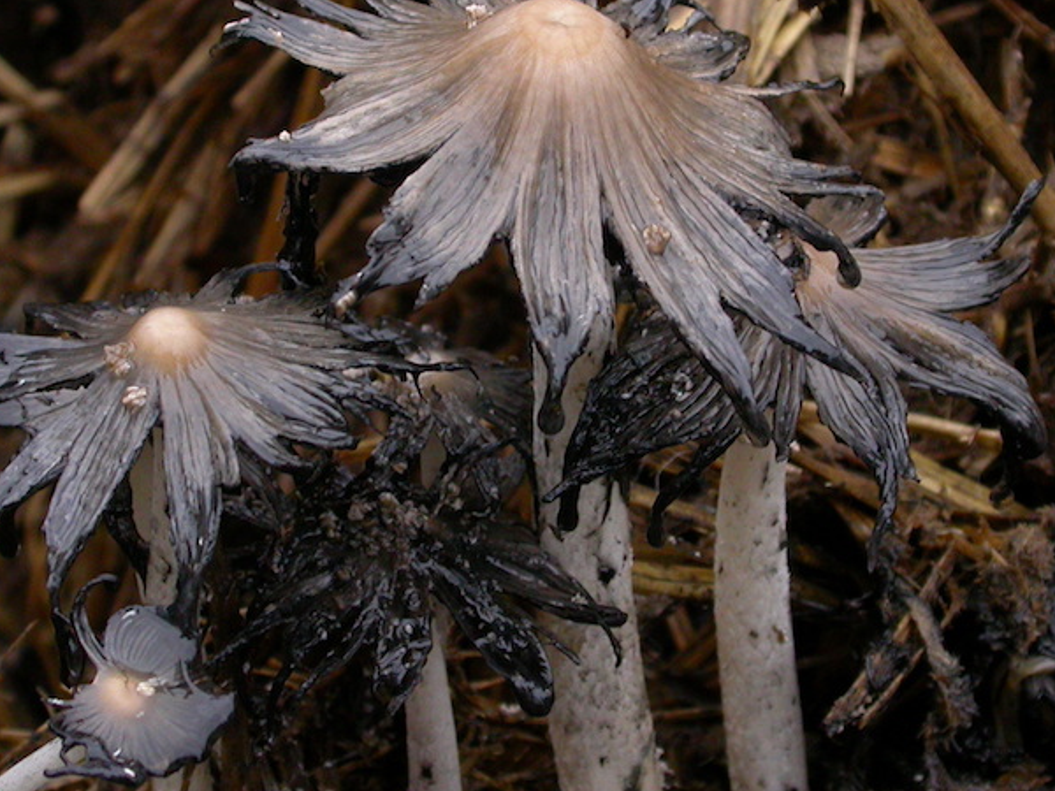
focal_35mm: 120
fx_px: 3657
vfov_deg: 12.3
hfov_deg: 16.4
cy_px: 305
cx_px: 570
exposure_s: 1/208
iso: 200
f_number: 4.5
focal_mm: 16.7
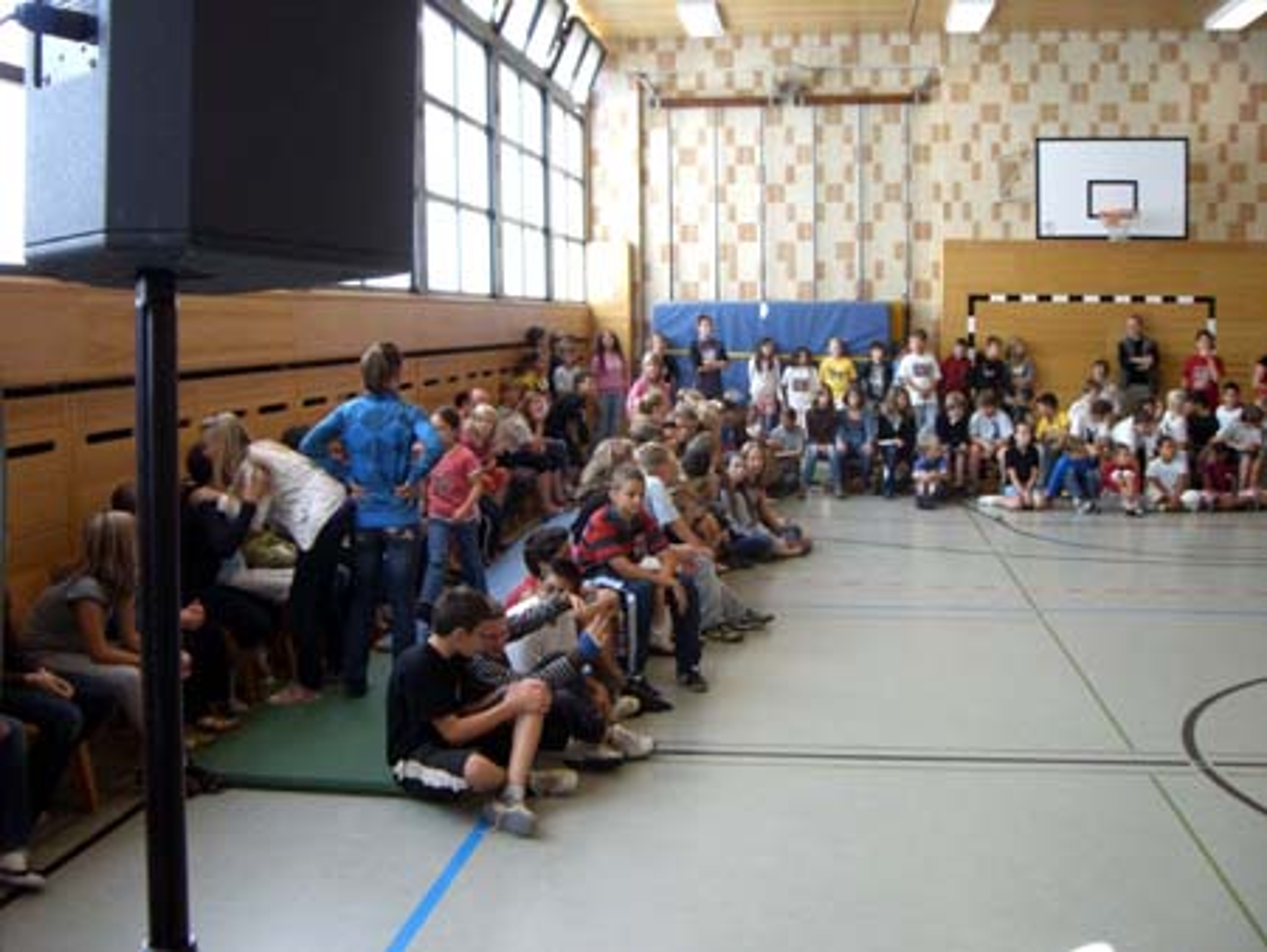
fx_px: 1392
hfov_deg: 49.0
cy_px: 476
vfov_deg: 37.8
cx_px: 634
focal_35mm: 38
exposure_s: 1/80
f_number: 2.7
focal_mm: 6.2
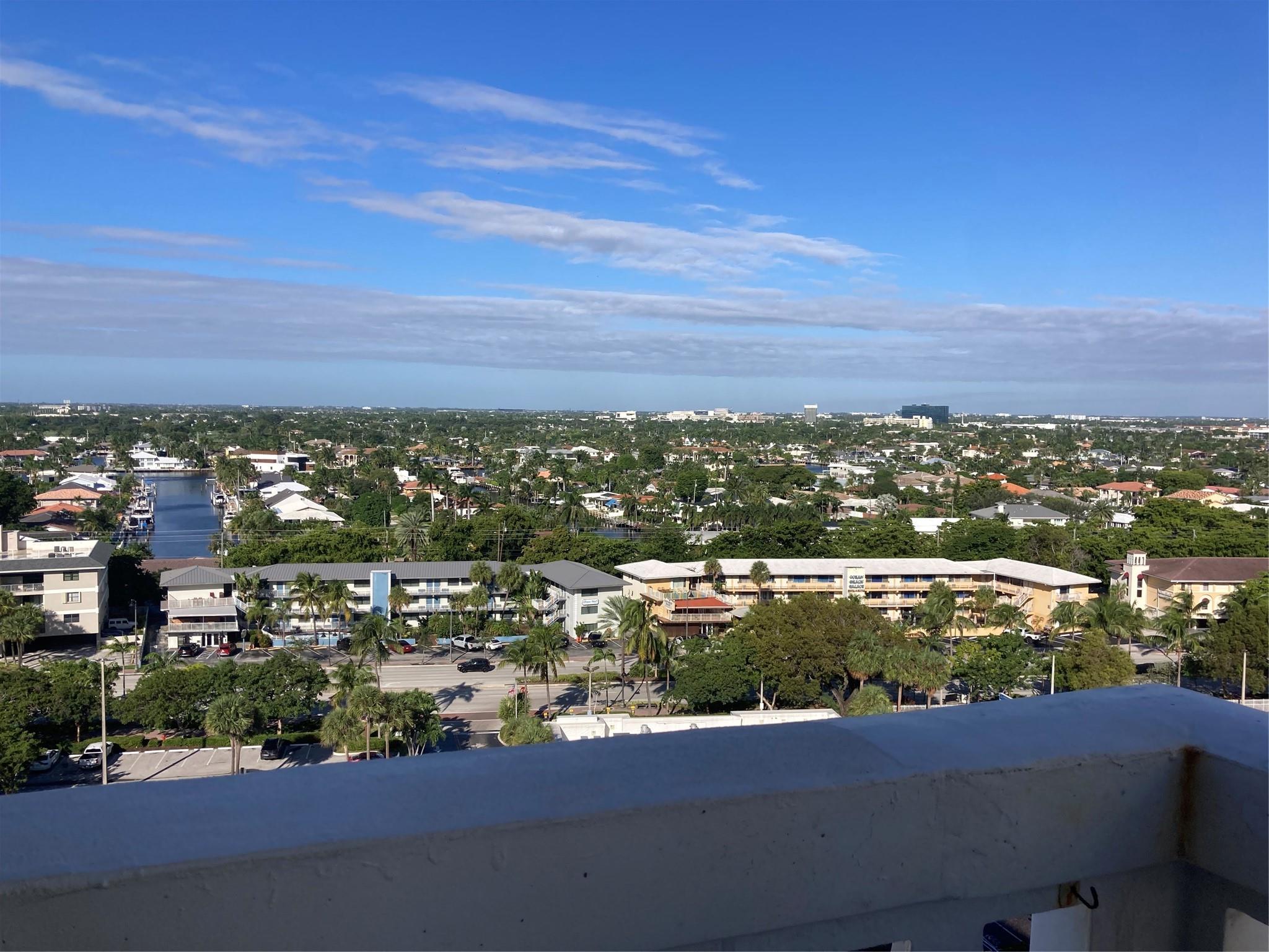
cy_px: 476
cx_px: 634
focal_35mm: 28
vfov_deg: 49.7
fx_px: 1026
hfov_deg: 63.4
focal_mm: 3.99
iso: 25
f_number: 1.8
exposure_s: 1/3003
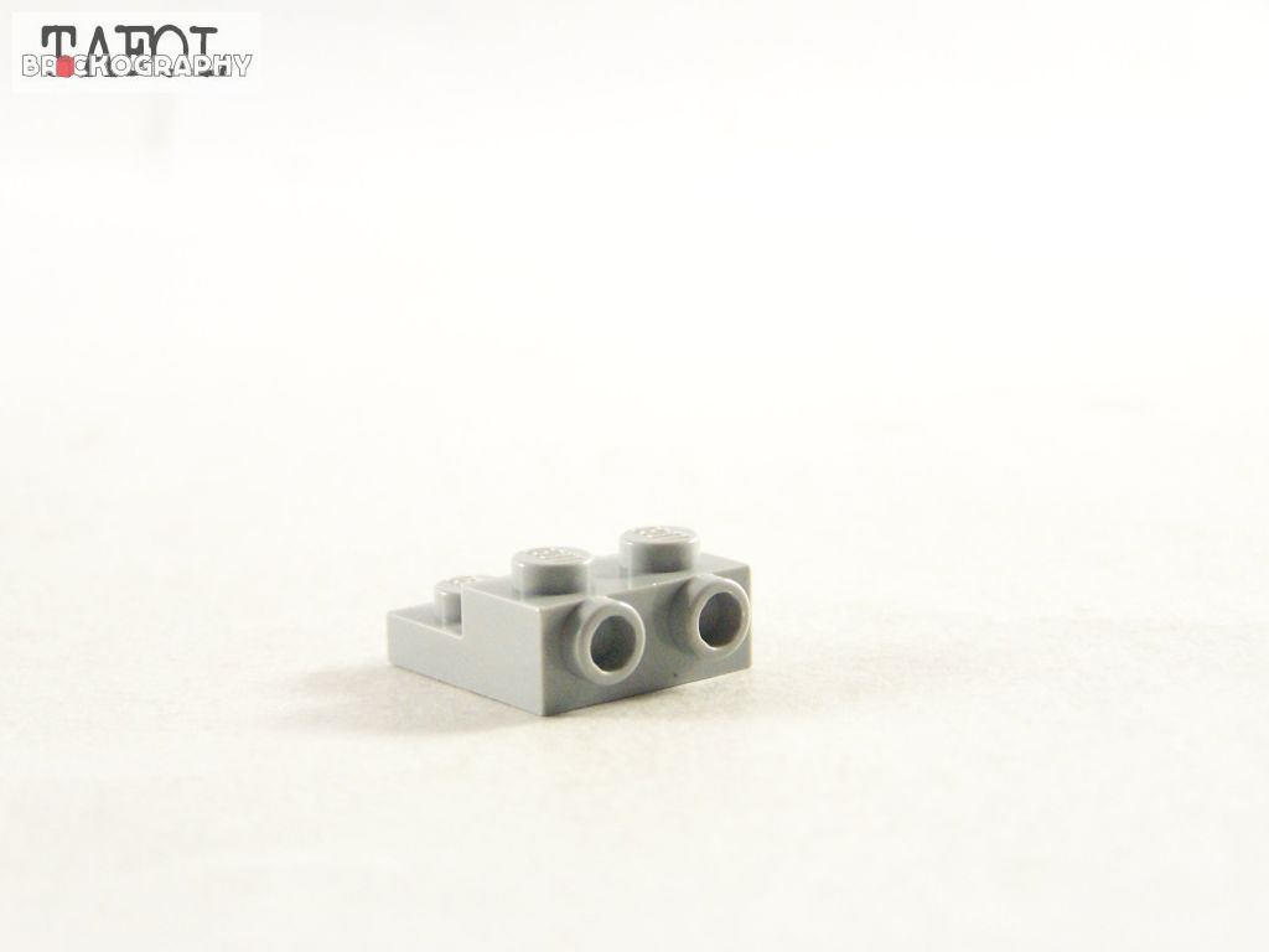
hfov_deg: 23.8
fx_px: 3006
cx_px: 634
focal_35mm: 82
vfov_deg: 18.0
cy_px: 476
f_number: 3.2
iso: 400
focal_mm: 13.7
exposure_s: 1/60
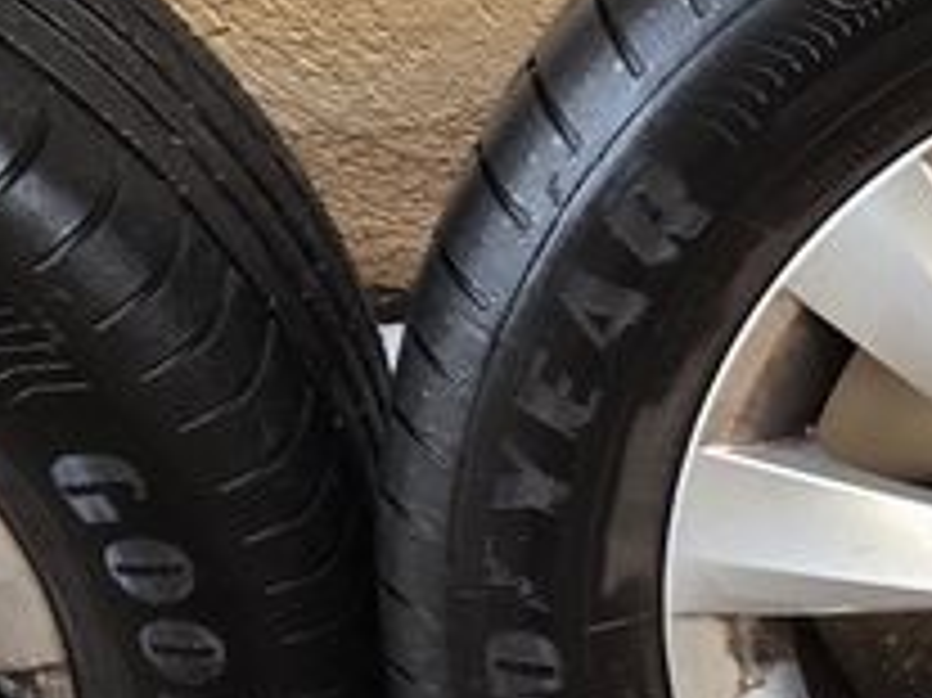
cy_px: 432
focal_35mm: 71
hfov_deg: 24.4
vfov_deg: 20.7
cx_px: 1166
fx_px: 1910
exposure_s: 1/180
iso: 125
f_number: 1.8
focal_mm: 5.4
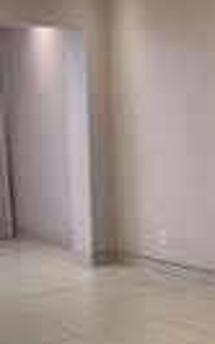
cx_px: 207
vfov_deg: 24.4
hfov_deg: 15.5
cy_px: 290
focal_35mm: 83
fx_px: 779
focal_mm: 1.74
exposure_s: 1/50
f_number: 2.2
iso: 80
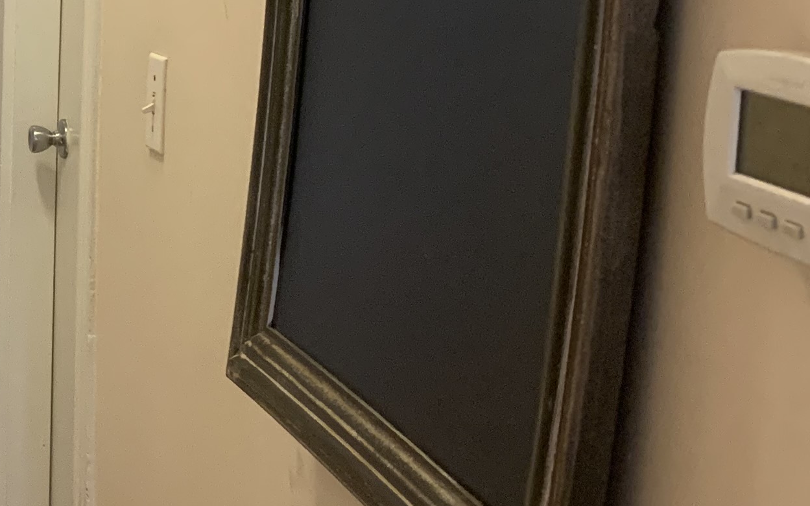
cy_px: 160
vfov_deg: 14.6
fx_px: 1964
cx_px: -311
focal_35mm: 89
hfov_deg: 20.7
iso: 250
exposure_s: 1/60
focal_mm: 4.25
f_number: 1.8
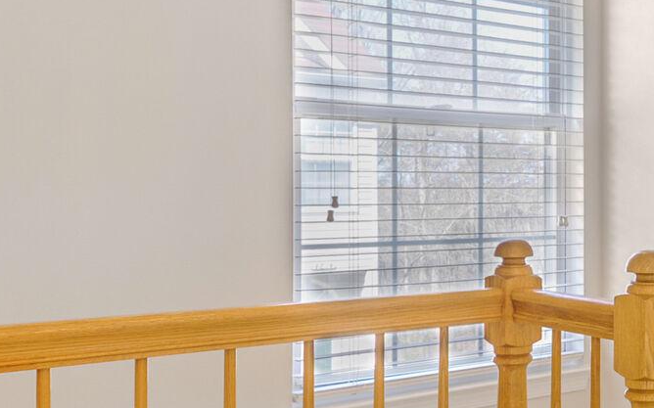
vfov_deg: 25.8
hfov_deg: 34.6
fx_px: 891
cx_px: 724
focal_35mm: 50
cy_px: 207
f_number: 7.1
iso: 200
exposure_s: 1/13
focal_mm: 16
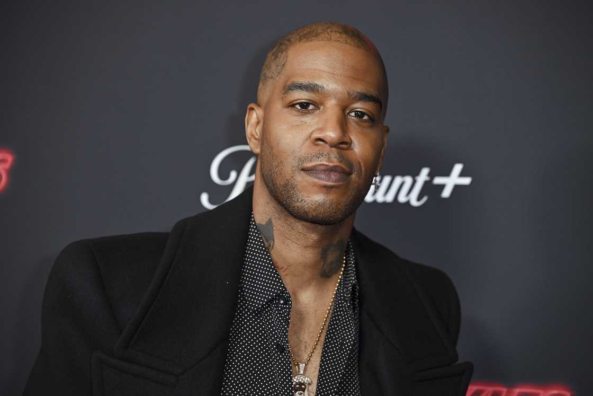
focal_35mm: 94
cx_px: 296
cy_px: 198
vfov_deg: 14.6
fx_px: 1548
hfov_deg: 21.7
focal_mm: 94
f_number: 4
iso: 800
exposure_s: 1/200
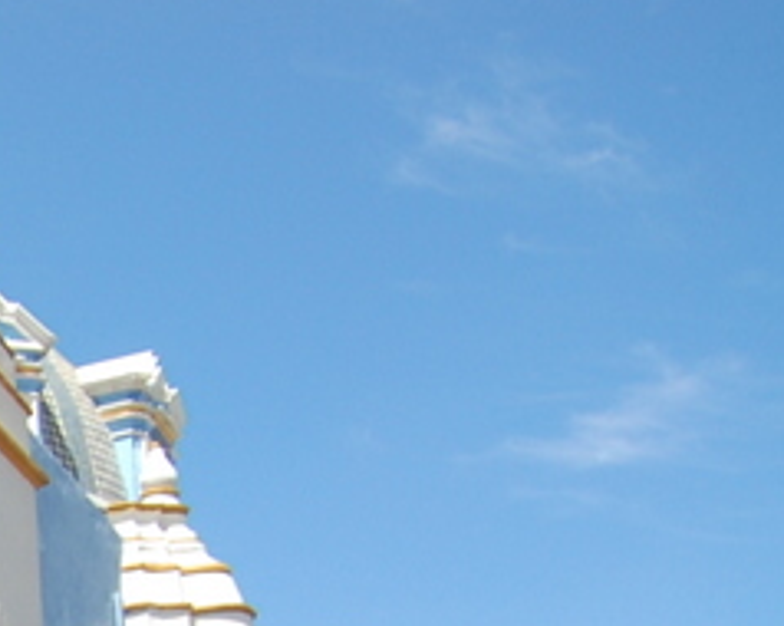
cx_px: -886
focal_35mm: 109
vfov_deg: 12.9
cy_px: 1099
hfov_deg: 14.1
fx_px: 2527
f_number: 5.6
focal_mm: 18
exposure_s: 1/500
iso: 200
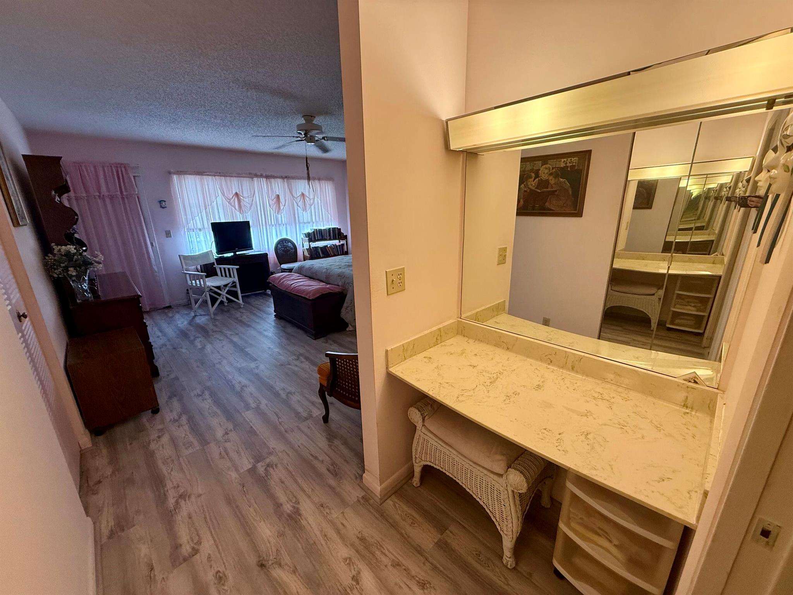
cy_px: 298
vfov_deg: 85.7
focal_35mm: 14
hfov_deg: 102.1
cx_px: 396
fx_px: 321
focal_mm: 2.22
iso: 200
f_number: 2.2
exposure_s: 1/60
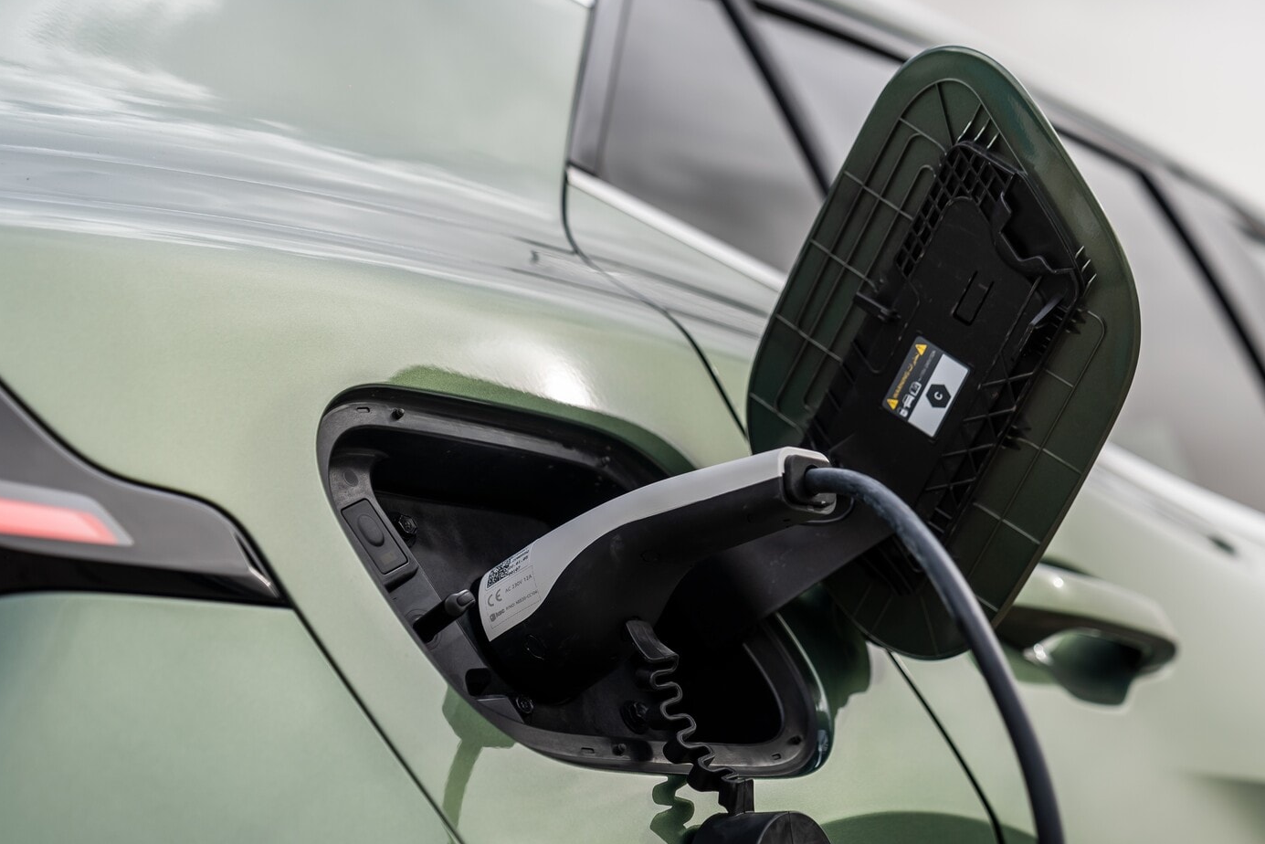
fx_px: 2776
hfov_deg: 25.7
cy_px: 553
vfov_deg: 17.2
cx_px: 624
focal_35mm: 79
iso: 100
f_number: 2.8
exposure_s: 1/250
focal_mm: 57
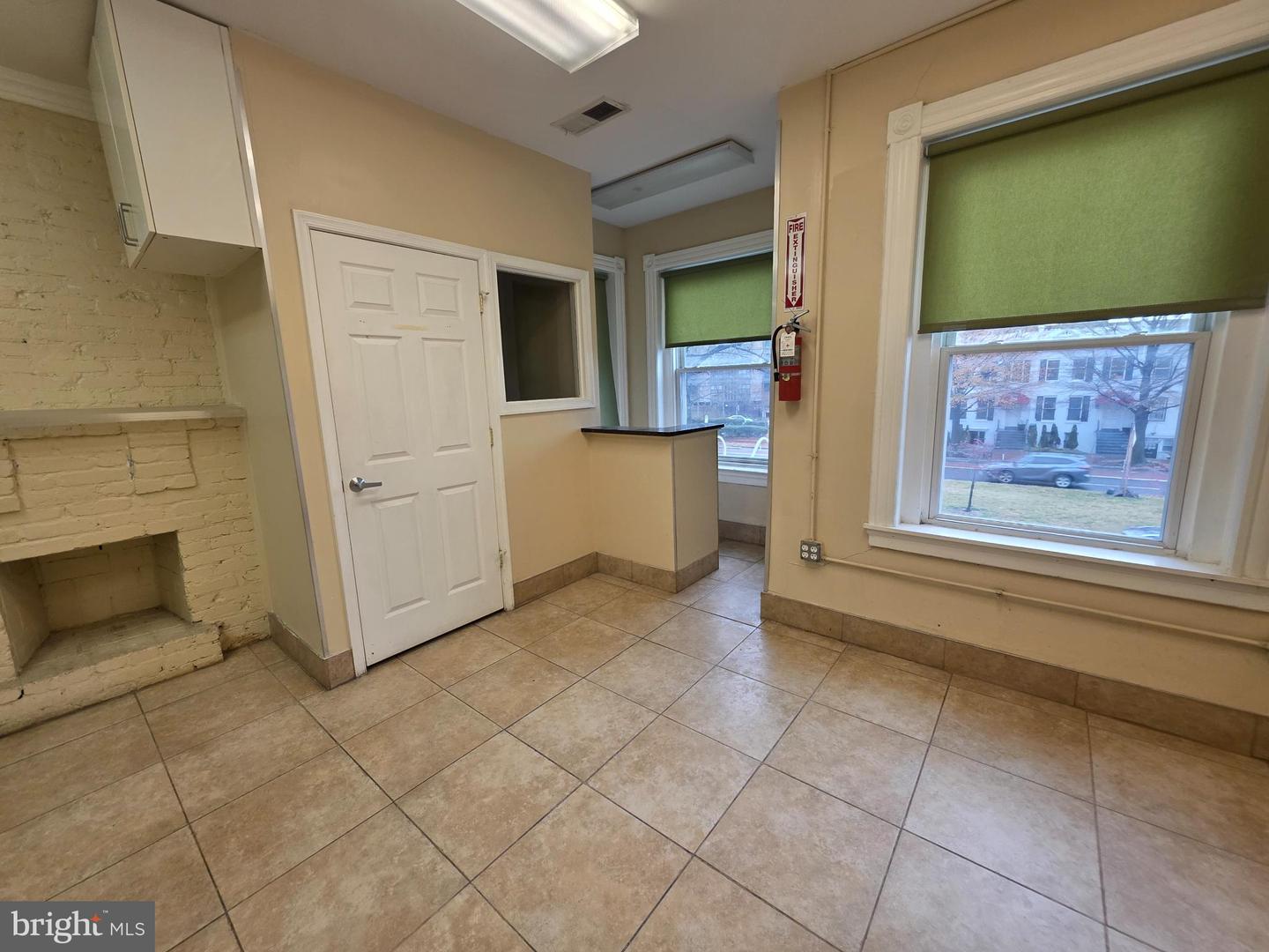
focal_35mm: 13
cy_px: 476
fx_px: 477
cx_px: 634
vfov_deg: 89.9
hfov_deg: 106.2
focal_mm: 2.2
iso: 200
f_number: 1.9
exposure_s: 1/120
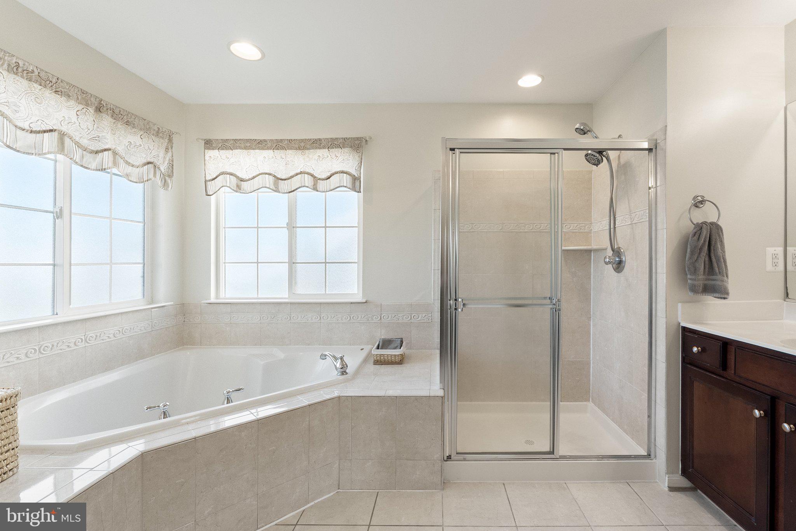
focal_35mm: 15
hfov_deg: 100.4
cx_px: 398
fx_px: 332
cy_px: 266
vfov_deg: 77.3
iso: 800
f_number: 8
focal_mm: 10
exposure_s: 1/13
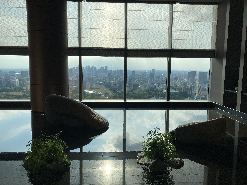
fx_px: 200
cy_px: 92
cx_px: 124
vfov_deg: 49.7
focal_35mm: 28
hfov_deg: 63.4
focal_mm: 3.99
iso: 20
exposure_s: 1/1453
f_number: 1.8
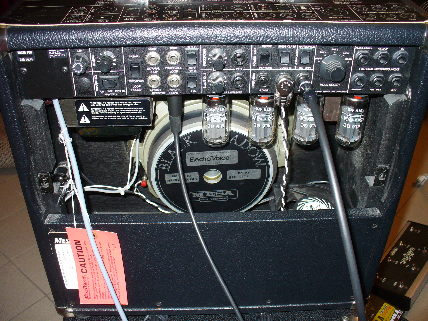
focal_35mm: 37
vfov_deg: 38.7
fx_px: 457
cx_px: 214
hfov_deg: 50.1
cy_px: 160
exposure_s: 1/30
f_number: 2.8
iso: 100
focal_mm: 6.1
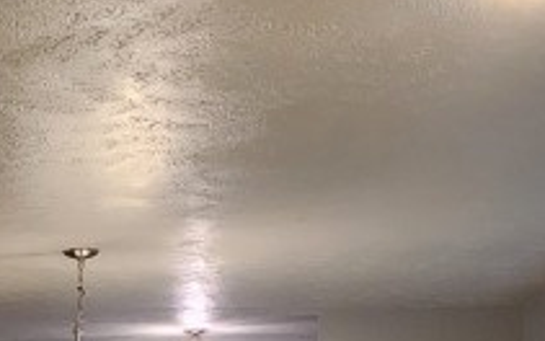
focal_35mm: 67
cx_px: -147
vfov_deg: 17.3
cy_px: 524
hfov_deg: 26.4
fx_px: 995
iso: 320
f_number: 2.2
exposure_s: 1/60
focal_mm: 2.2
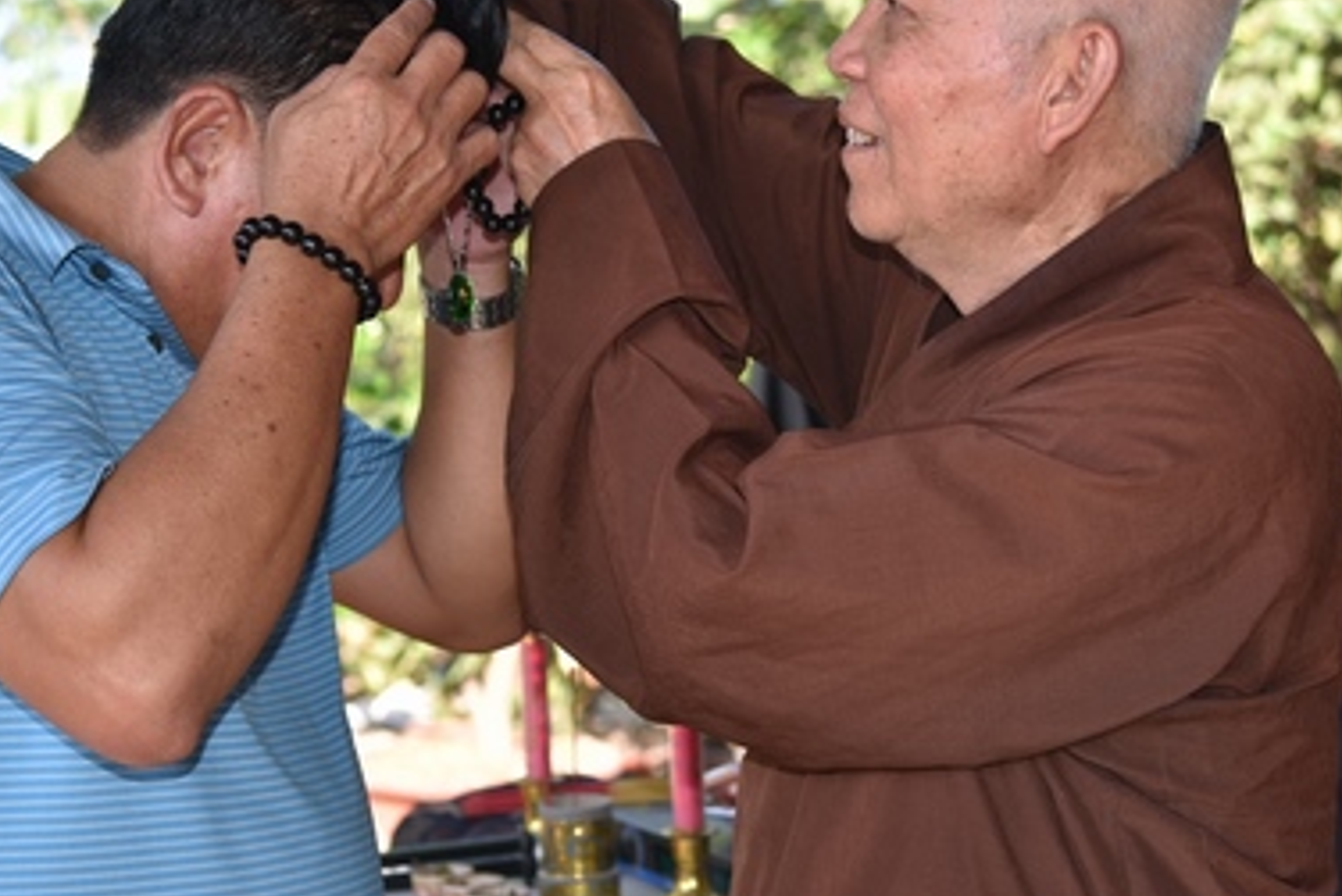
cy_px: 239
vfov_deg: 17.9
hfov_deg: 26.6
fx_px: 2834
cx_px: 607
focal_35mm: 76
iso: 100
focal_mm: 44
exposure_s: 1/125
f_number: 4
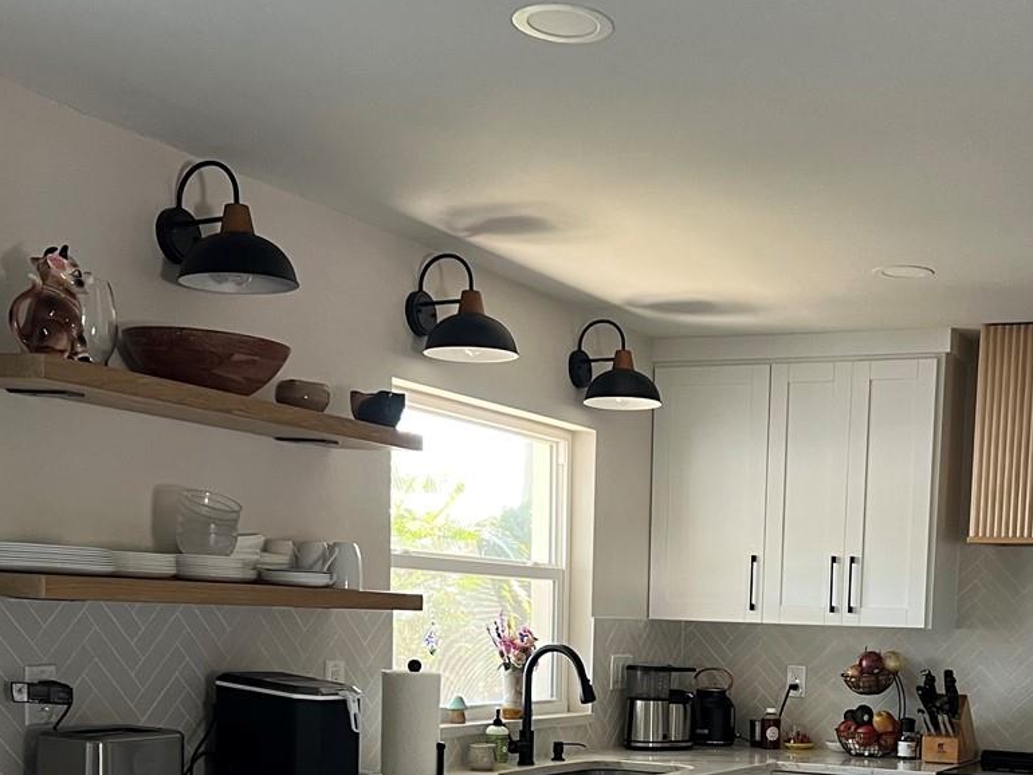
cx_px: 723
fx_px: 1612
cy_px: 752
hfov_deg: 35.0
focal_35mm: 54
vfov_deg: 25.8
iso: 125
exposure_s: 1/60
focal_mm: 5.7
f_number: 1.5
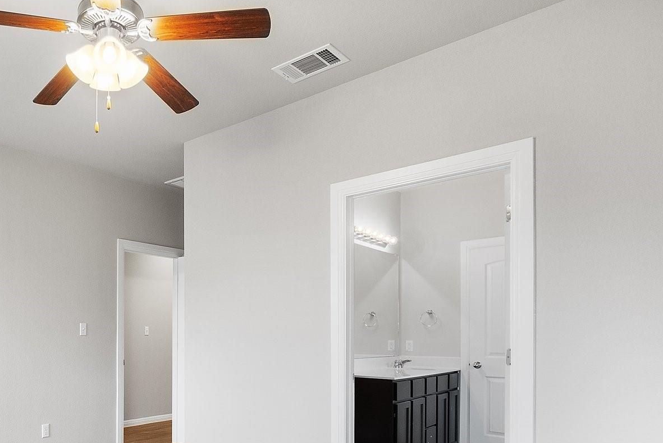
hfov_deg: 63.2
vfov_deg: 47.8
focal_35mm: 26
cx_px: 130
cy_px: 331
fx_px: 479
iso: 800
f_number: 8
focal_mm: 10
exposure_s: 1/8
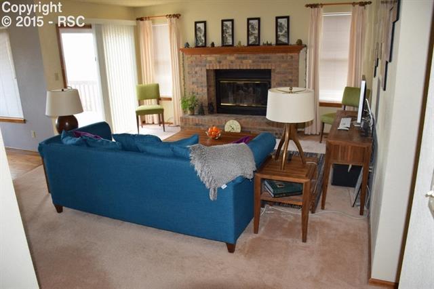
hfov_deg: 67.4
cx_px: 217
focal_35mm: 27
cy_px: 144
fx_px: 325
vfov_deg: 47.9
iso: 800
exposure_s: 1/100
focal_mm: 18
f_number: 5
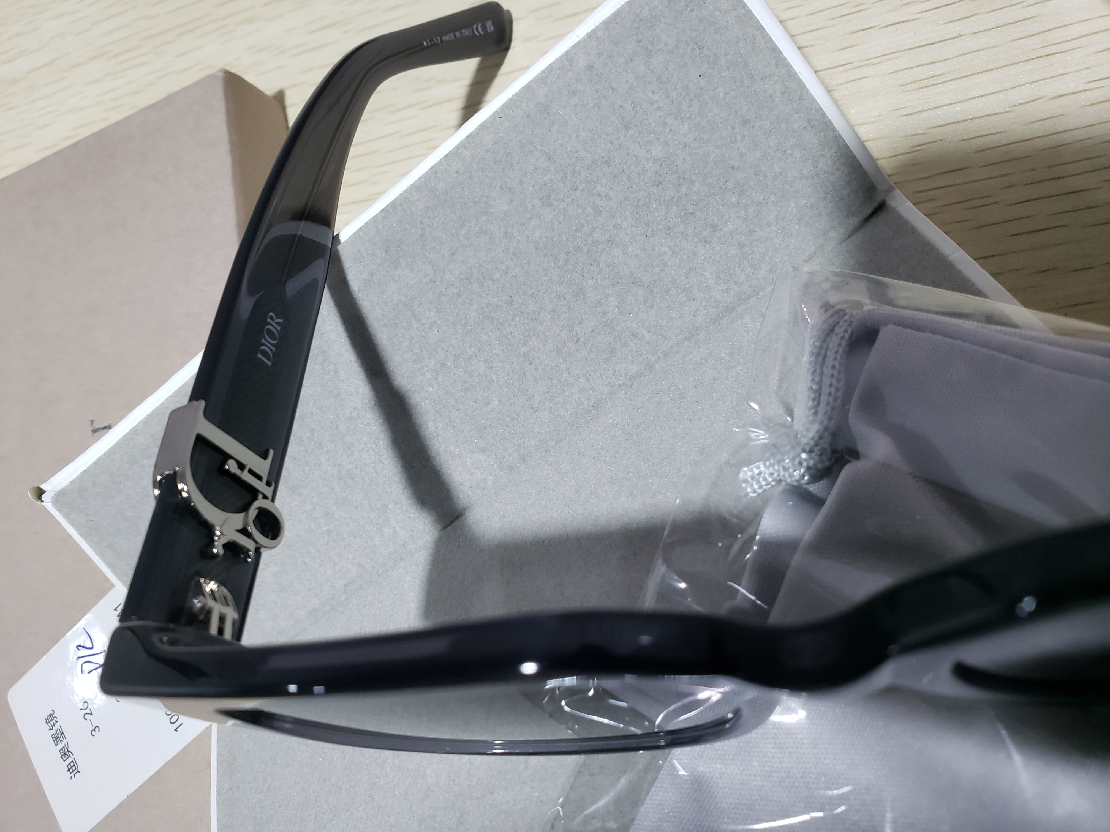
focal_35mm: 26
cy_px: 416
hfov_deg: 67.3
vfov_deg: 53.1
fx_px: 834
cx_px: 555
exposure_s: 1/100
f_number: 2.4
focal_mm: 4.3
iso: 160
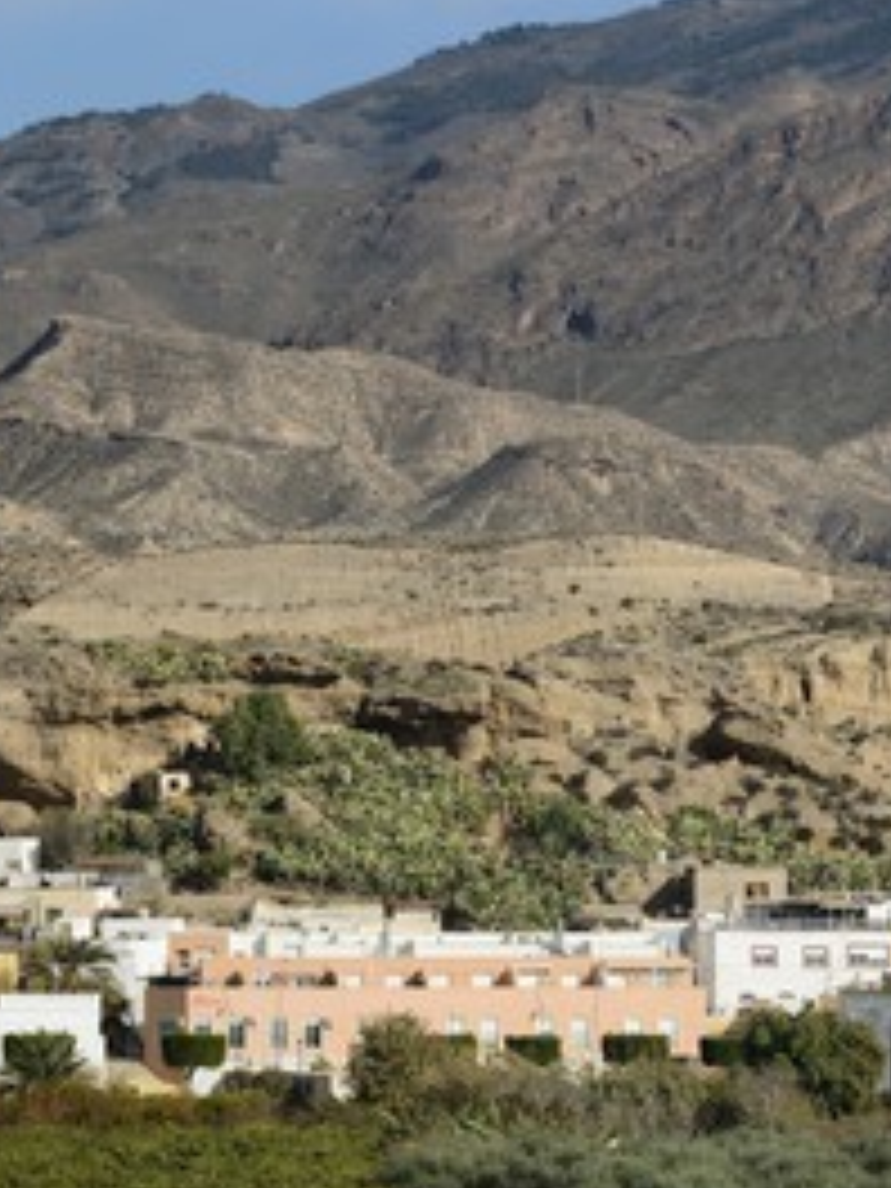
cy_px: 616
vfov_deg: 7.6
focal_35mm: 260
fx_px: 8923
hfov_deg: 5.7
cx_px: 158
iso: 400
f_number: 13
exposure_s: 1/640
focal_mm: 170
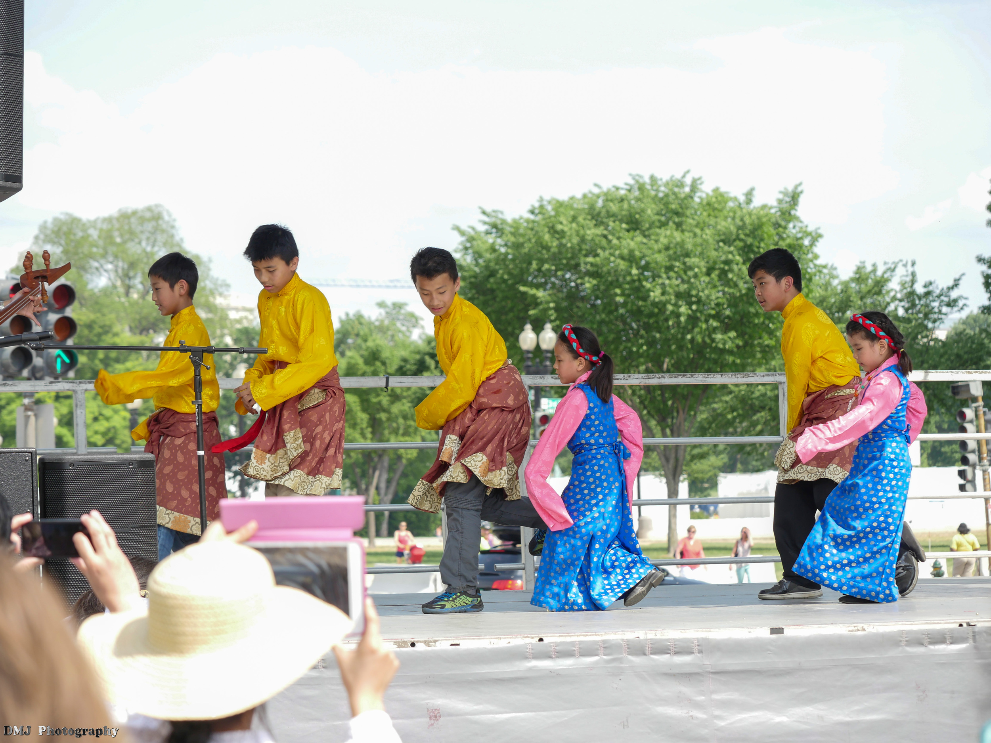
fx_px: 3264
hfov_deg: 17.3
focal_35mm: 114
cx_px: 496
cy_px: 372
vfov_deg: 13.0
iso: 200
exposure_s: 1/400
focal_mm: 57
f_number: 4
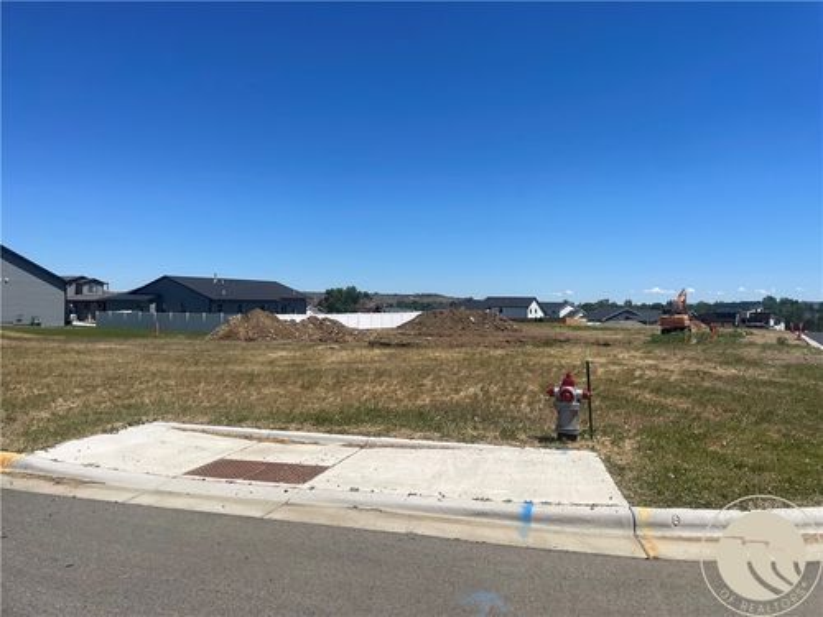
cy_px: 308
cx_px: 412
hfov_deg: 67.3
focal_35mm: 26
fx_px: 618
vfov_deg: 53.1
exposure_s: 1/6494
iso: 32
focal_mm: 4.2
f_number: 1.6
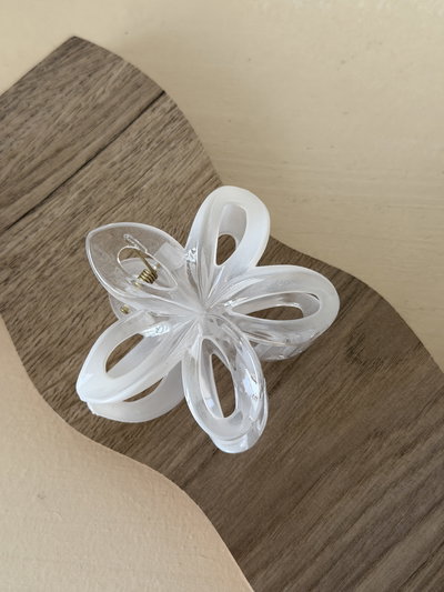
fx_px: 821
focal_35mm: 48
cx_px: 222
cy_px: 296
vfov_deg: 39.6
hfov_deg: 30.3
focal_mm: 6.76
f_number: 1.78
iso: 160
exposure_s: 1/60
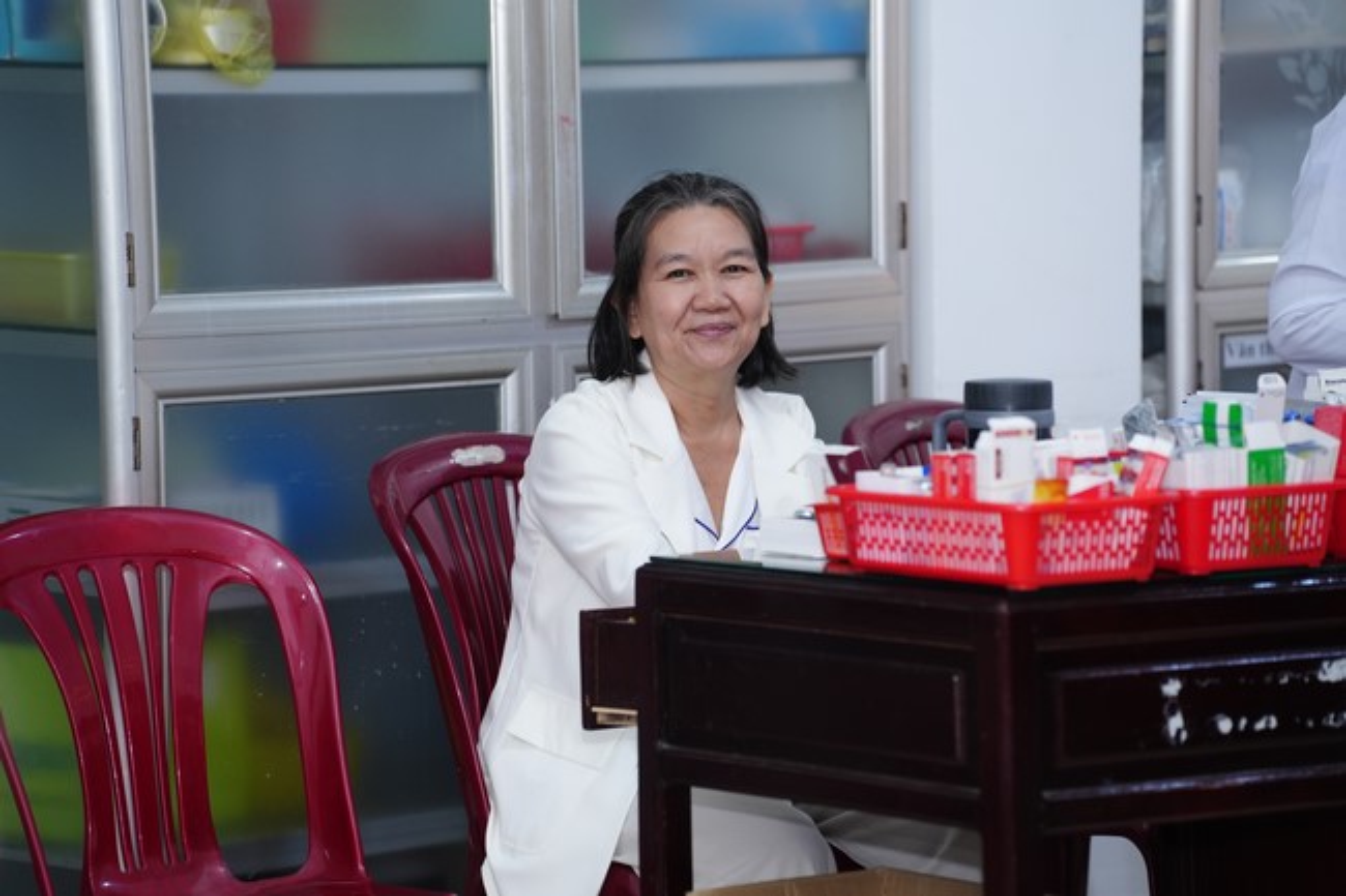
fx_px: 5607
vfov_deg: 9.1
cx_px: 673
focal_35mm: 150
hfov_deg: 13.7
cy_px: 448
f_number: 3.5
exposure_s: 1/100
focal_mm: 150
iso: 1250
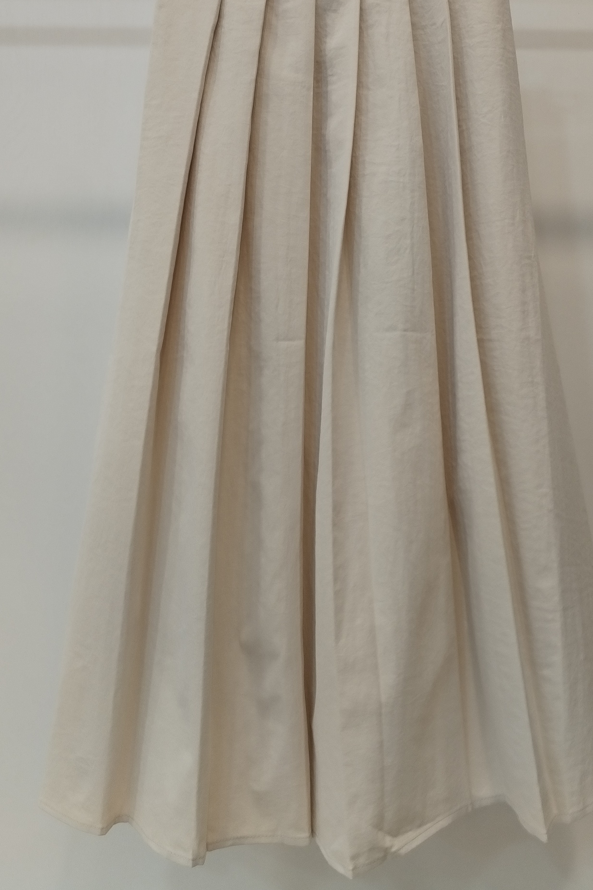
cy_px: 342
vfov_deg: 49.1
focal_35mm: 39
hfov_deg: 34.1
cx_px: 344
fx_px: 964
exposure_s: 1/60
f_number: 1.8
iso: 228
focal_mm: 4.75
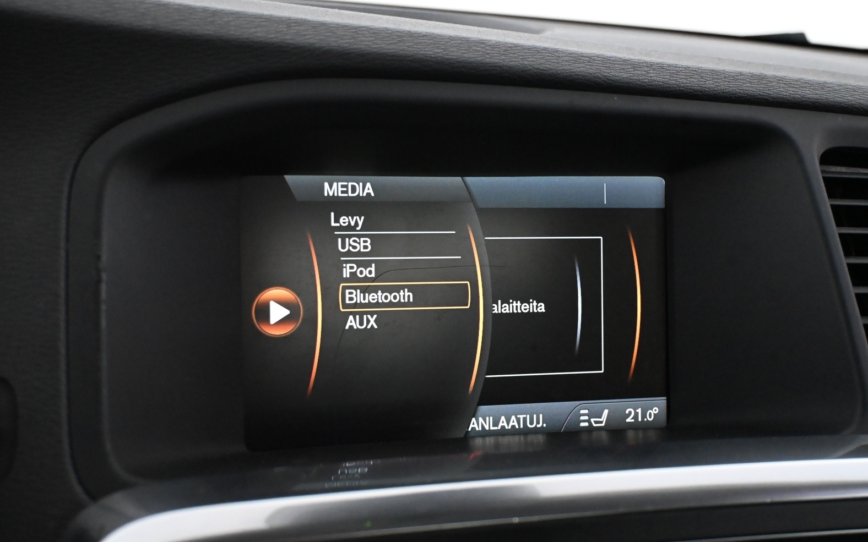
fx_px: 1041
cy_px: 277
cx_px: 437
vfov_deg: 29.2
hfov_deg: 45.3
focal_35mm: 44
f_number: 4.5
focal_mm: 28
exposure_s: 1/60
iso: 5600
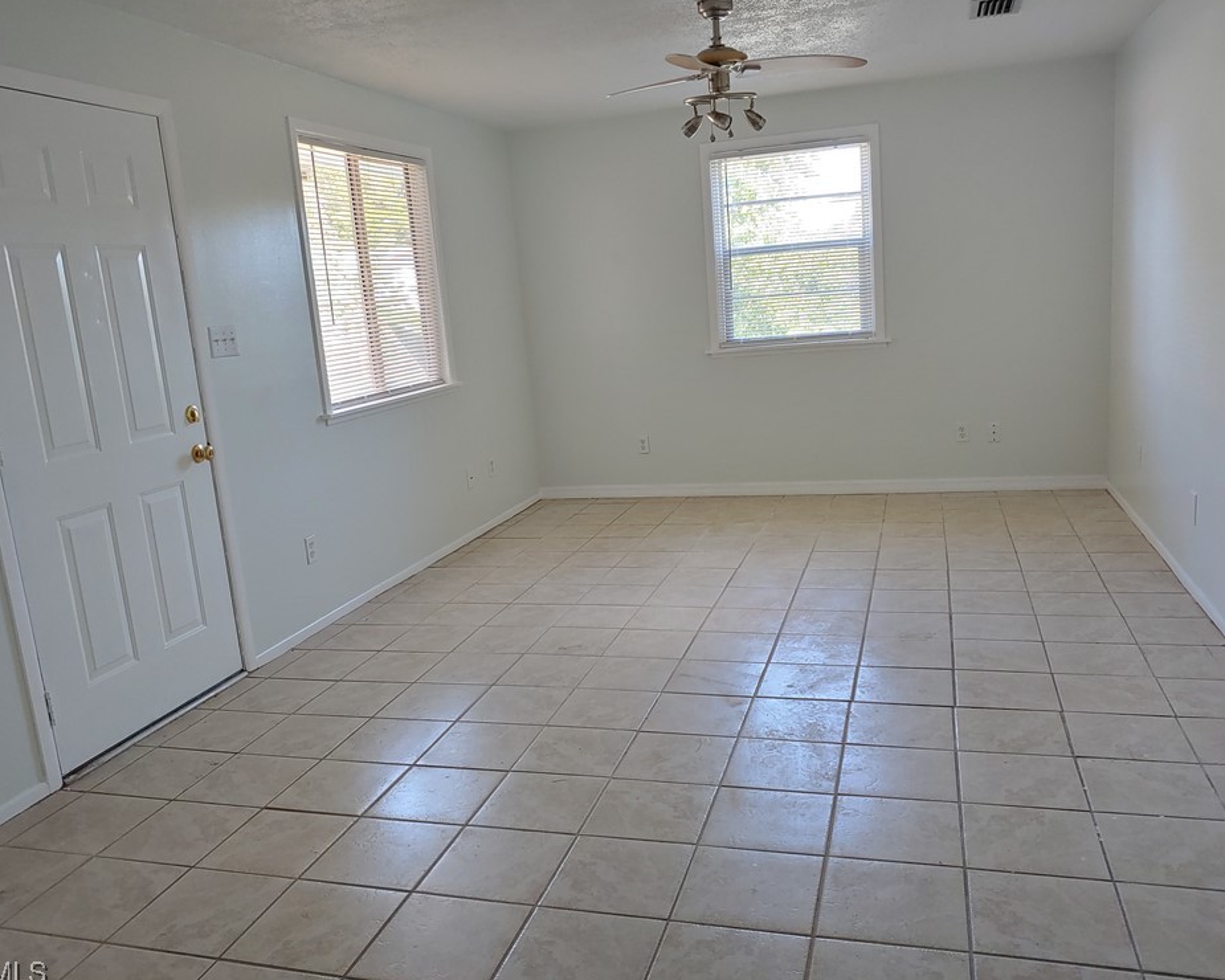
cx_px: 599
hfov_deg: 64.1
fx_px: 979
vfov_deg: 53.2
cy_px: 494
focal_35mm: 27
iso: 50
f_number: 1.5
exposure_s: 1/60
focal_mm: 4.23
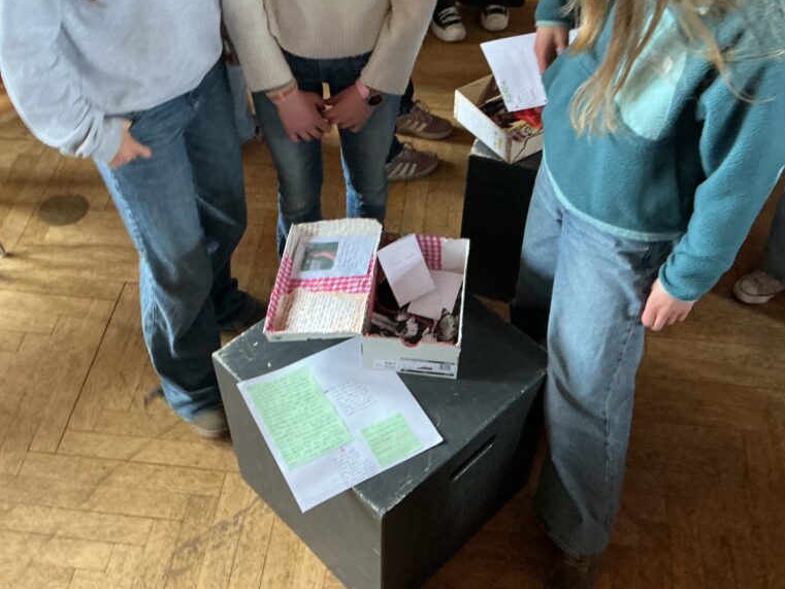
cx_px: 388
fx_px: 885
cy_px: 309
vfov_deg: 36.8
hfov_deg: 47.9
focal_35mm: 39
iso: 250
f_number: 1.8
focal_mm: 3
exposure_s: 1/33
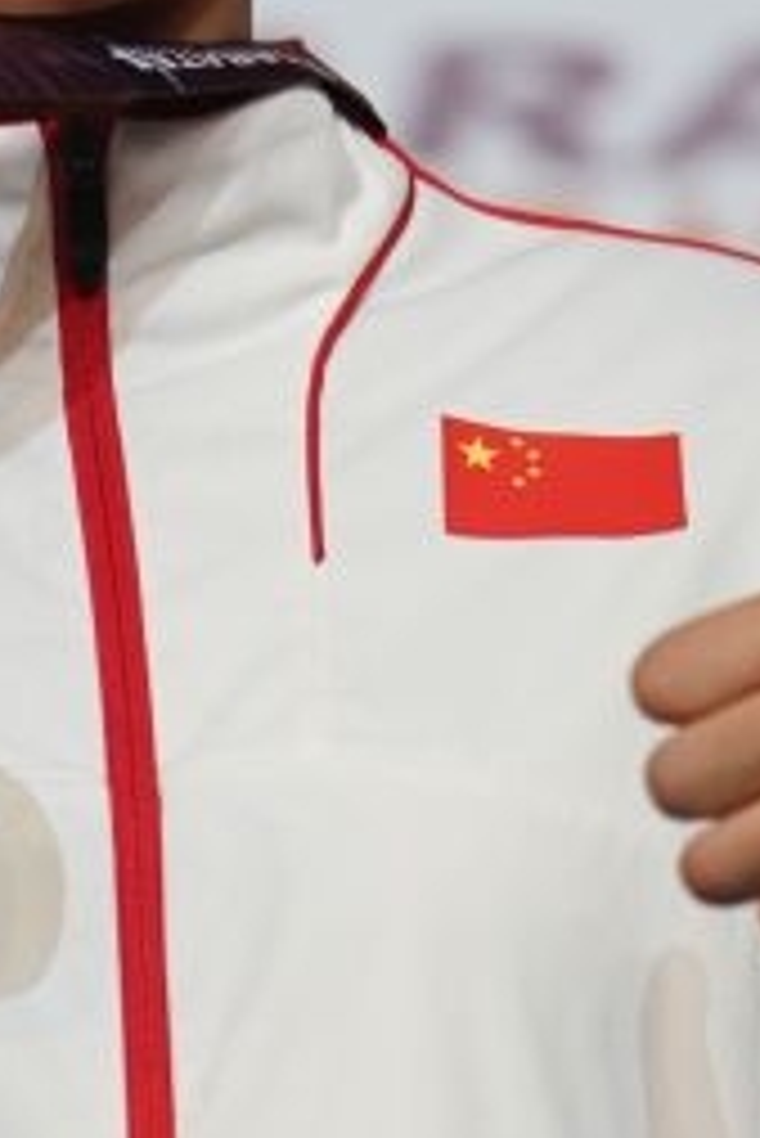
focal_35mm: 940
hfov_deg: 1.5
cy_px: 868
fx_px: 29724
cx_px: 130
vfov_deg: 2.2
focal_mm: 198
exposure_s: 1/250
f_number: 2.8
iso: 800
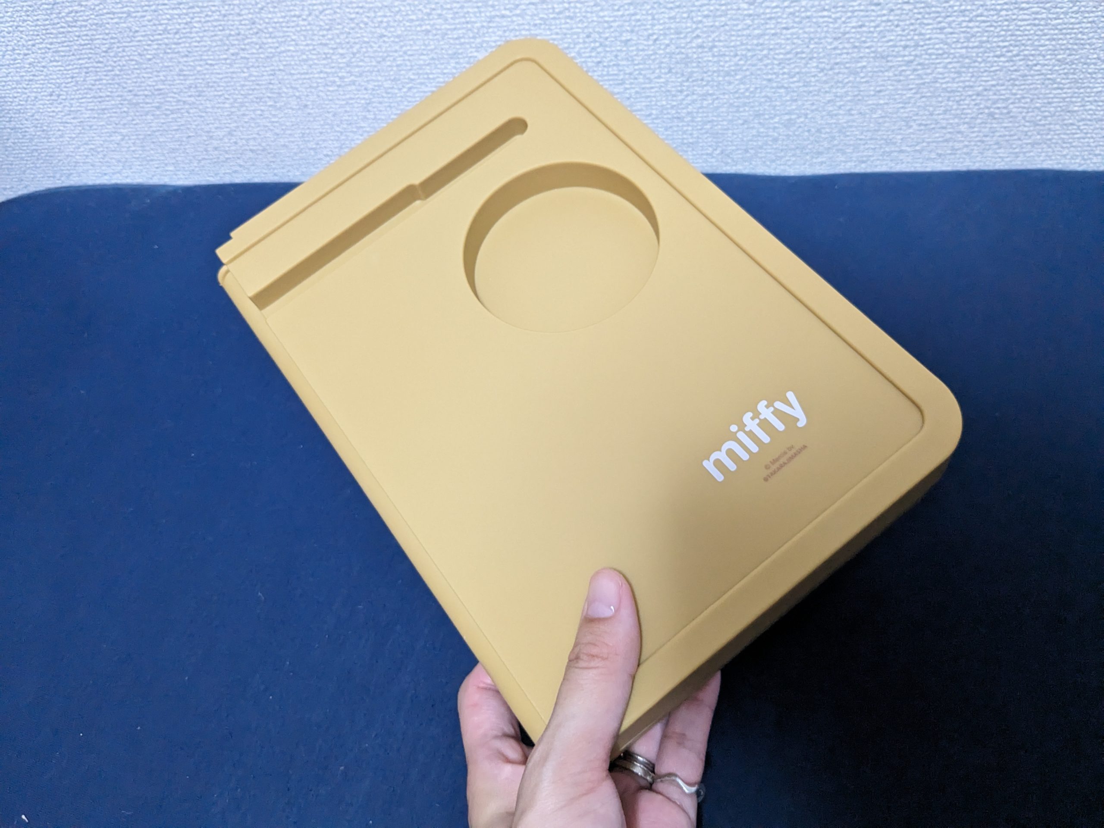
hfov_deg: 65.3
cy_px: 414
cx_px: 552
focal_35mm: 27
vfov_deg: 51.4
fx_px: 861
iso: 880
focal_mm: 4.38
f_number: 1.73
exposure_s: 1/99.9
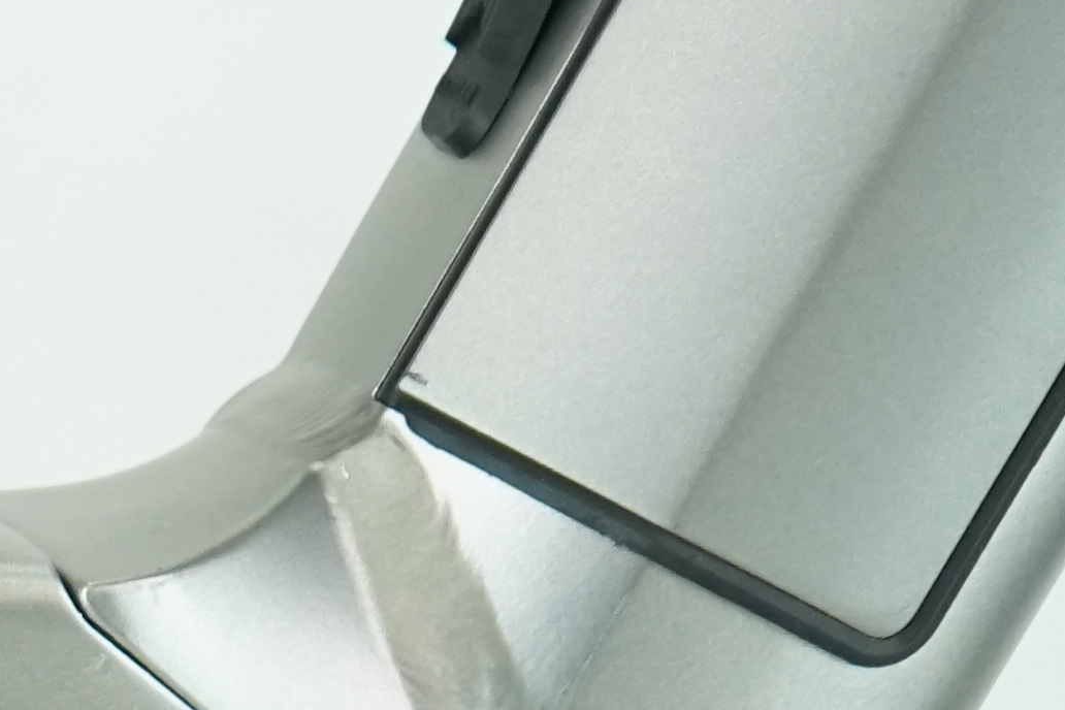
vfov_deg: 5.4
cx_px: -1760
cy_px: 1148
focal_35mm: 250
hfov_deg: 7.5
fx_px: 7395
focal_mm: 43
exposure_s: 1/200
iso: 1600
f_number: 5.6
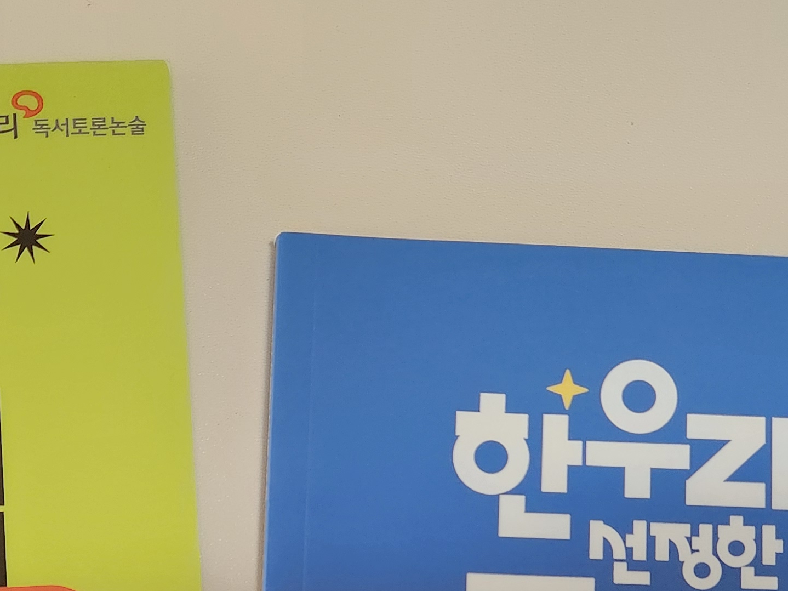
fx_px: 1457
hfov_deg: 29.8
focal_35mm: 64
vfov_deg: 20.6
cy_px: 800
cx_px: 201
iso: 640
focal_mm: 5.4
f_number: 1.8
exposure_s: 1/120
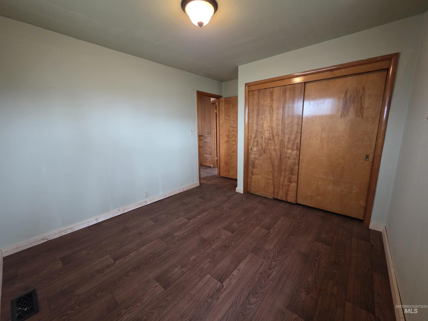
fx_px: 161
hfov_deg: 106.2
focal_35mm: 13
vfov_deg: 89.9
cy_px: 160
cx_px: 214
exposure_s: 1/60
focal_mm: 2.2
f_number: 1.9
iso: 640
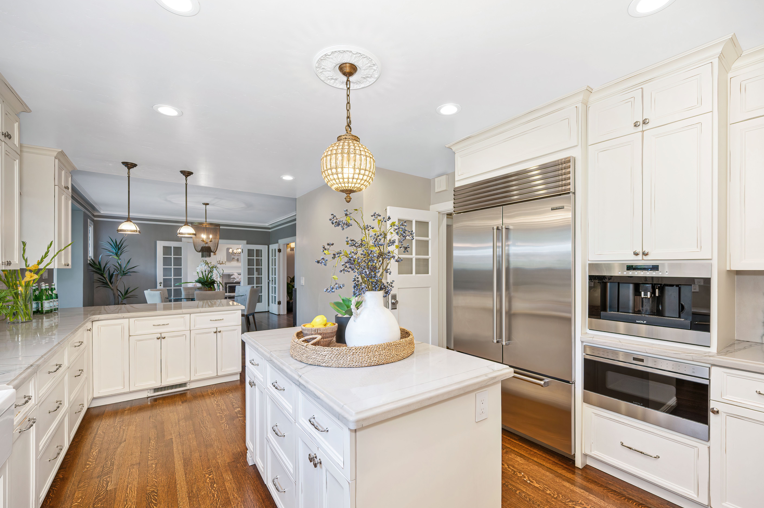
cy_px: 269
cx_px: 381
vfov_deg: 77.2
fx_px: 318
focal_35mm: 15
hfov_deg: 100.4
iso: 250
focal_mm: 14
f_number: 5
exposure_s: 1/60
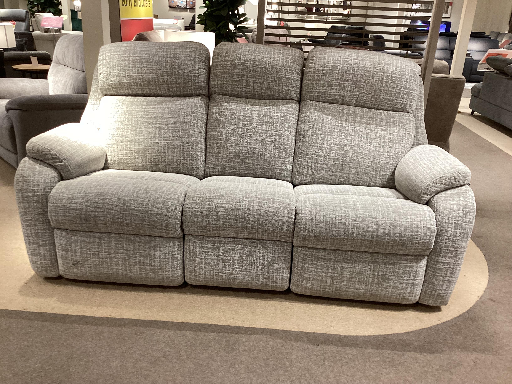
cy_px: 192
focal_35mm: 31
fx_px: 459
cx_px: 256
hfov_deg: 58.4
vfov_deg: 45.4
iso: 125
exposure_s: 1/50
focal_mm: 3.3
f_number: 2.4
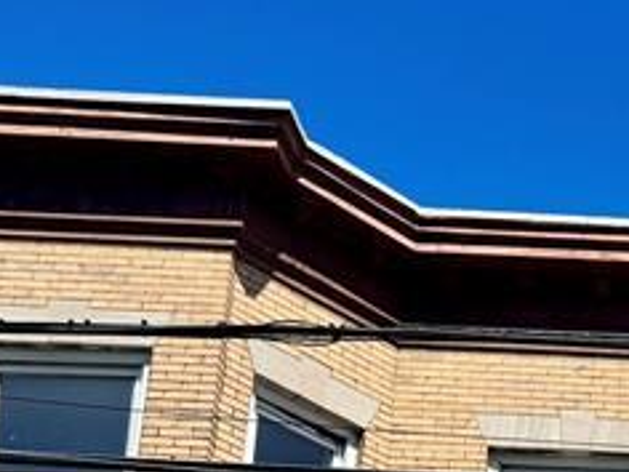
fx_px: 1890
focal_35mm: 104
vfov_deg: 12.5
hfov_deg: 16.5
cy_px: 952
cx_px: 1058
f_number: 1.78
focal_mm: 6.76
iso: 80
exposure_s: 1/5814
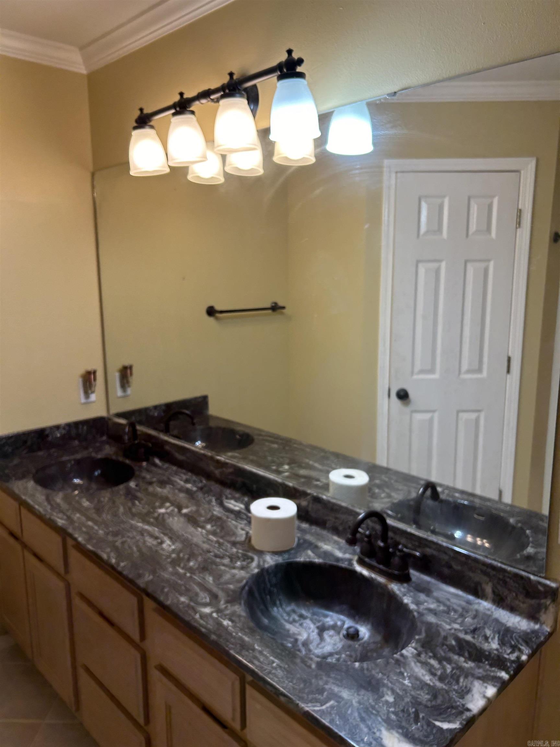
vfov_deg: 67.3
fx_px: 561
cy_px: 374
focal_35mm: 26
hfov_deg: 53.1
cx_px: 280
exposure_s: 1/120
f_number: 1.5
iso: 50
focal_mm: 5.7
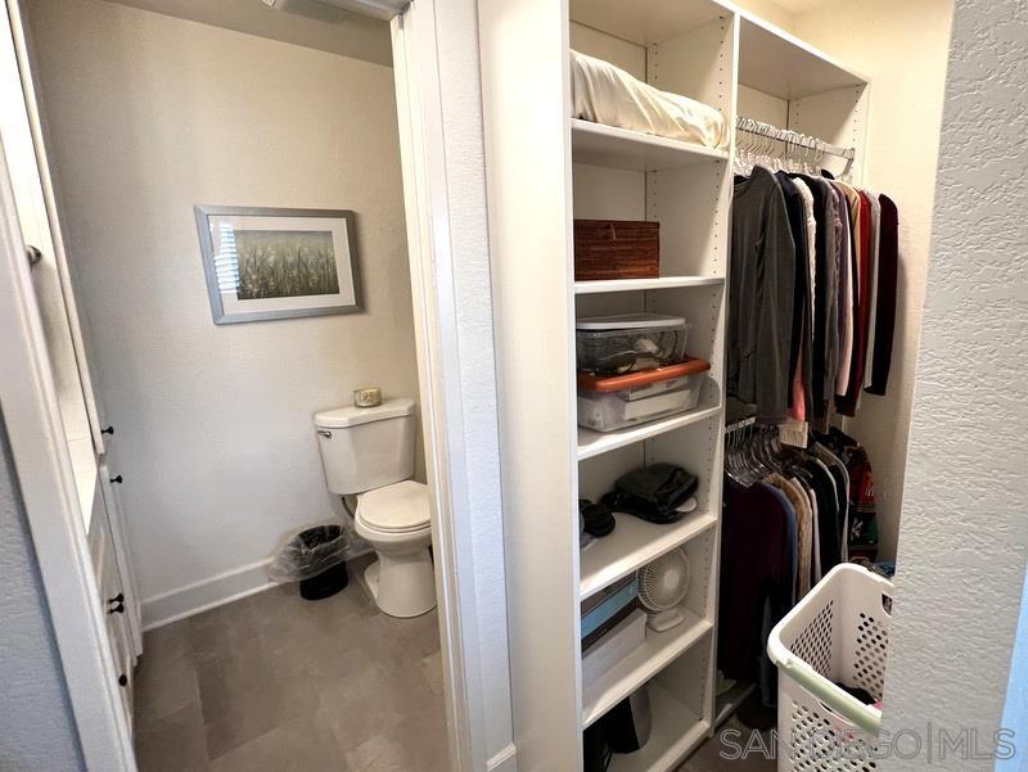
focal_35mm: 13
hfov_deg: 106.1
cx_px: 514
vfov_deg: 90.0
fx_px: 386
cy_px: 386
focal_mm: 1.57
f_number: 1.8
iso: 125
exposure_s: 1/60
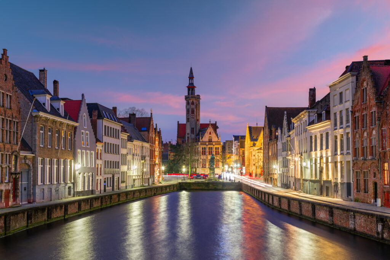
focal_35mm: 45
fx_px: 488
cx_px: 195
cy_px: 130
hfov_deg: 43.6
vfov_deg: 29.9
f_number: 8
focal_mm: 45
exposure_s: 30
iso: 100
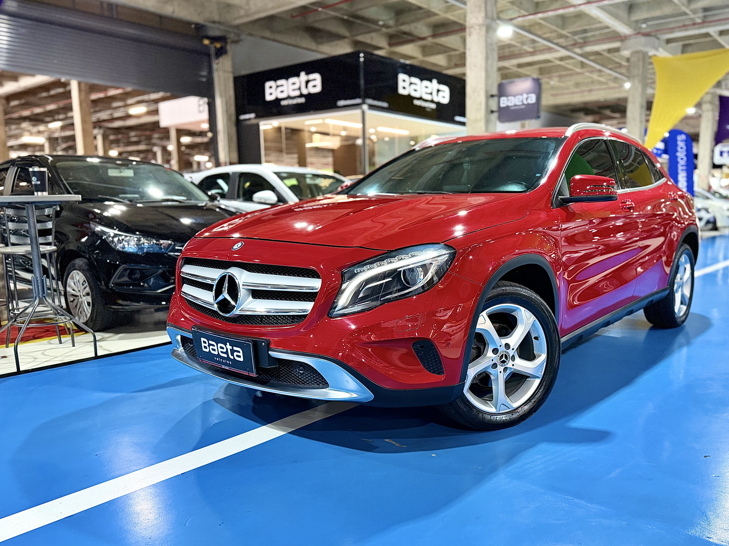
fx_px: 590
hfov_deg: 63.1
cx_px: 424
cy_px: 298
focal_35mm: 28
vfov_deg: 49.7
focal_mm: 6.76
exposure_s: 1/60
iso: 500
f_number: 1.78
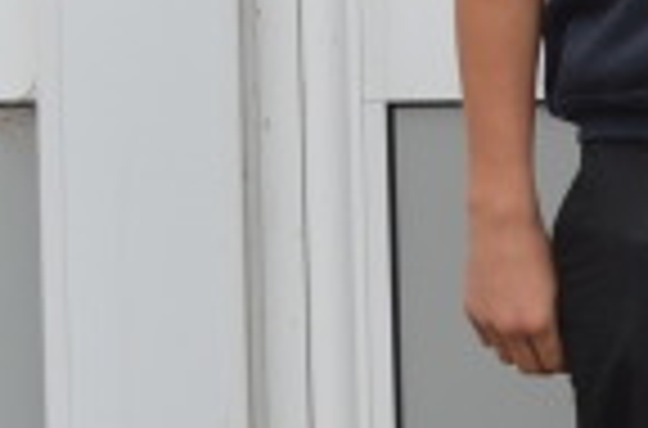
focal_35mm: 235
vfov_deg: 5.7
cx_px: 1724
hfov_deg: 7.9
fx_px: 4216
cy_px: -225
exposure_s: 1/125
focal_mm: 22
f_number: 5.6
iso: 125
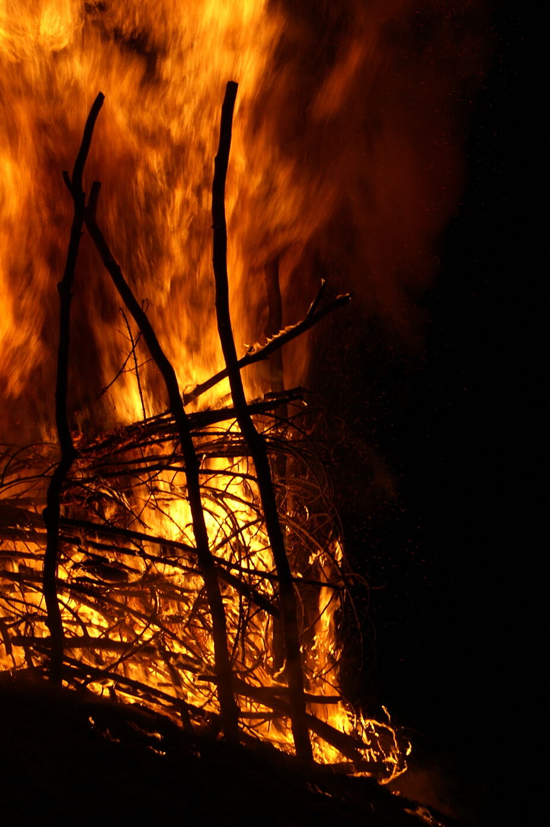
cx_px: 161
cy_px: 151
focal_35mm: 90
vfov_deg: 22.3
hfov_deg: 15.1
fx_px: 2063
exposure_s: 1/60
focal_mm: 35
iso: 100
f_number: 9
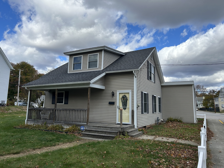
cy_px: 84
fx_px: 168
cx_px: 112
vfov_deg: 53.1
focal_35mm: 26
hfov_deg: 67.3
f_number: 1.5
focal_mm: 5.7
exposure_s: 1/3077
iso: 50
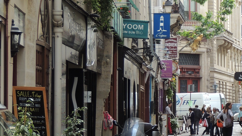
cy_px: 81
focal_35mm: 209
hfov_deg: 10.2
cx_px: 250
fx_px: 1341
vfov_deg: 5.8
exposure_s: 1/100
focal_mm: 16
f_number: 4.1
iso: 100
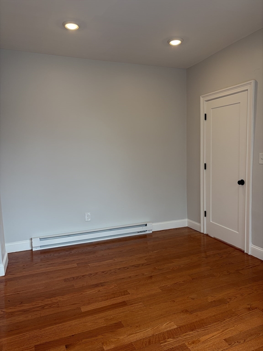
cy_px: 176
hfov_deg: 53.1
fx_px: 263
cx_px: 132
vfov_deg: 67.3
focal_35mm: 26
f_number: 1.6
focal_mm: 5.96
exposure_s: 1/147
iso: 64
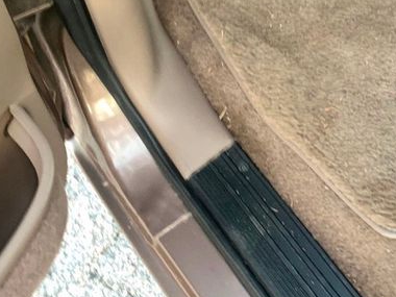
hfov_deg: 26.1
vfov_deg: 20.5
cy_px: 24
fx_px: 801
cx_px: 409
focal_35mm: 70
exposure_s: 1/60
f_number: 1.8
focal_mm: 4.25
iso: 125
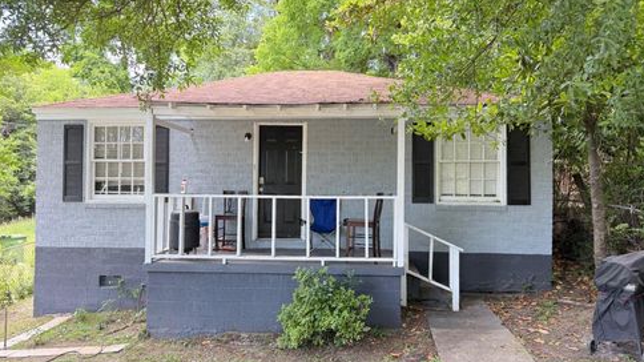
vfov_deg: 42.9
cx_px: 322
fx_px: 461
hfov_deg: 69.9
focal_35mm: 27
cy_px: 178
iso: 160
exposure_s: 1/141
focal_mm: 6.76
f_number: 1.78
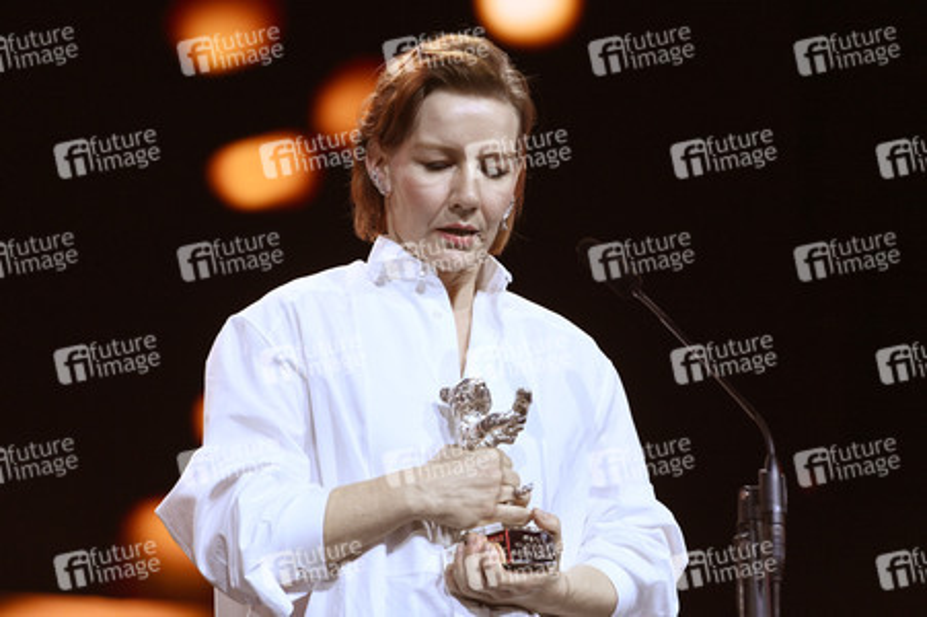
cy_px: 308
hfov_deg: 10.3
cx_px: 464
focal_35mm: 200
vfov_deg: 6.9
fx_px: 5146
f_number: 5
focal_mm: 200
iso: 4000
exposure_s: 1/250
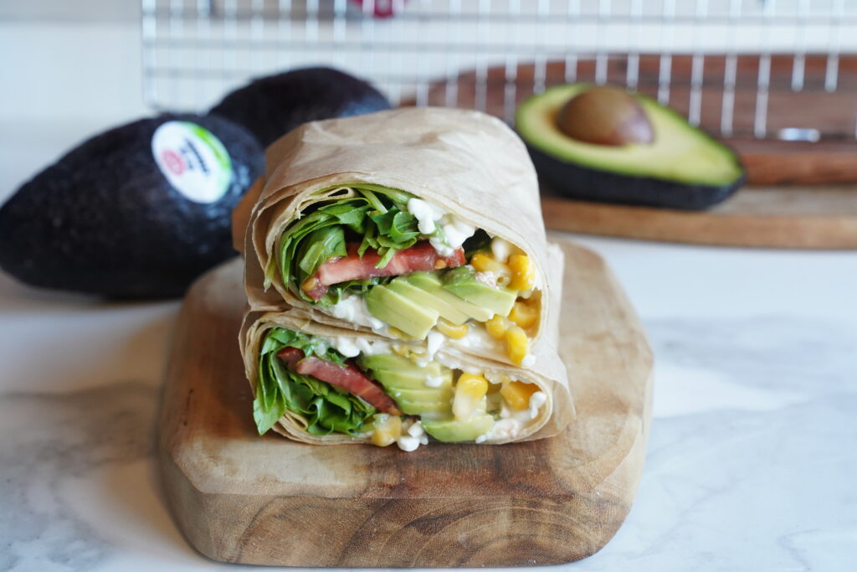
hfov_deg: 28.8
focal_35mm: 70
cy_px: 286
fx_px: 1667
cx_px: 428
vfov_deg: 19.5
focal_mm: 70
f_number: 10
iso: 3200
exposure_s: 1/80
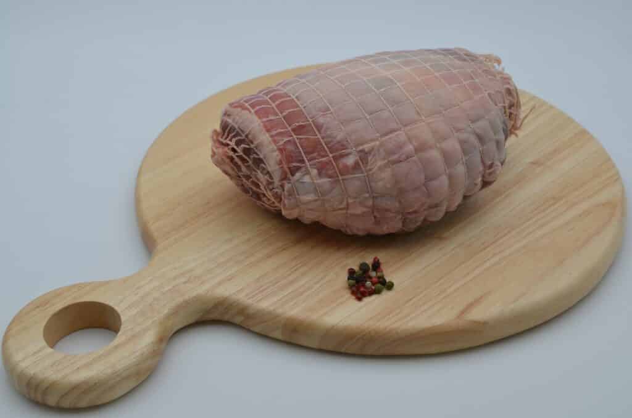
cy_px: 209
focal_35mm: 48
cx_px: 316
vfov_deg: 27.9
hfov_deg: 41.2
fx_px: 841
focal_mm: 32
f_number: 6.7
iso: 200
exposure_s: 1/180
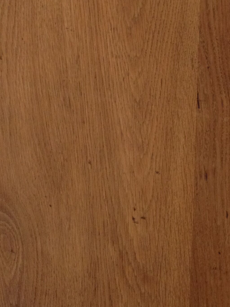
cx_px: 146
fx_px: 744
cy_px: 136
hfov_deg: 17.5
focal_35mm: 84
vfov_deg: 23.3
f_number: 2.4
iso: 125
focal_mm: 4.28
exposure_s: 1/20
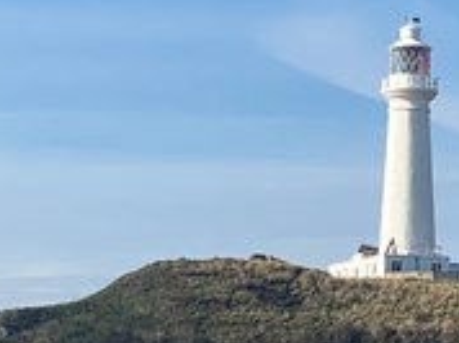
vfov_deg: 6.3
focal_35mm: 234
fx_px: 3099
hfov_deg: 8.4
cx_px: 472
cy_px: 224
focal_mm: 6
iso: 20
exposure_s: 1/1996
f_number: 2
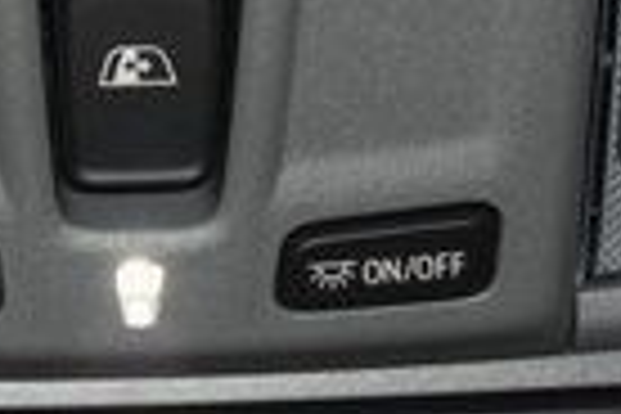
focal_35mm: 187
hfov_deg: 11.0
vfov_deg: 7.3
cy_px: -52
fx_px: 3231
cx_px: 144
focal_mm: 27
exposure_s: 1/50
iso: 450
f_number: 3.8
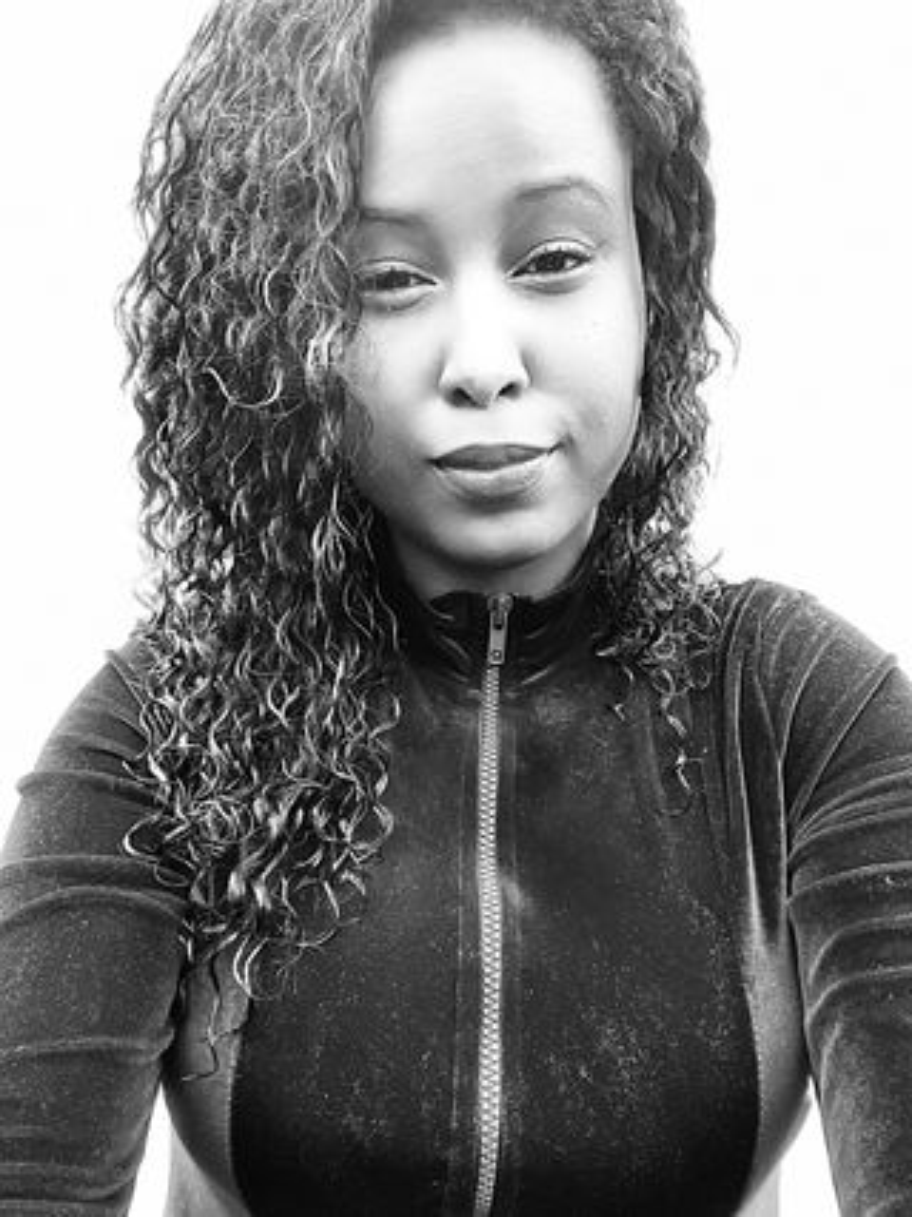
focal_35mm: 30
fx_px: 1054
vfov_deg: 60.0
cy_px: 608
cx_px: 456
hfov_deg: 46.8
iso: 400
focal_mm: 2.71
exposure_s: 1/41
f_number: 2.2
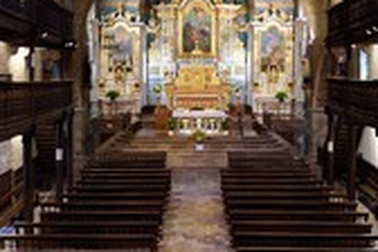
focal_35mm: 60
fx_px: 630
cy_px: 70
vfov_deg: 22.5
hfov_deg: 33.4
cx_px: 205
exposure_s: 1/1.67
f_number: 7.1
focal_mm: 24
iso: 200
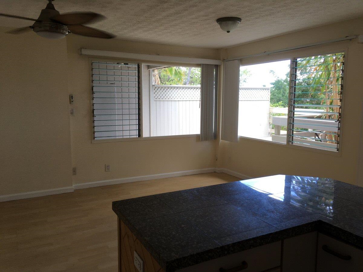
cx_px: 182
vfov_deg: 48.2
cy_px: 136
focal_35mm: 29
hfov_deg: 61.7
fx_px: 304
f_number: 2.2
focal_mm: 4.15
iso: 25
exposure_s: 1/60
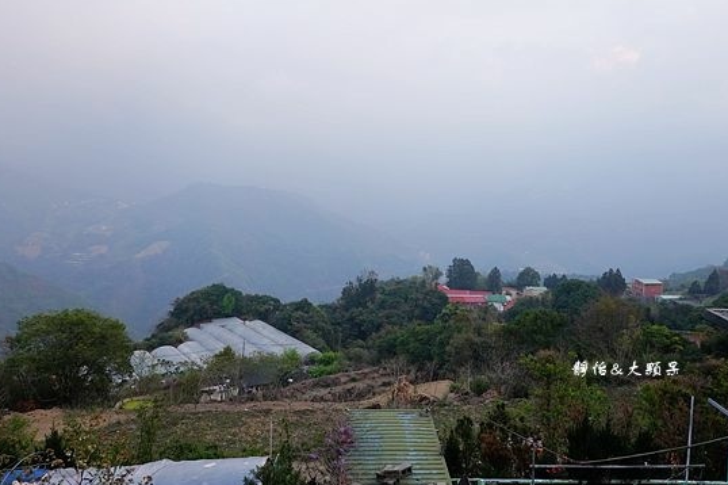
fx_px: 586
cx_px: 380
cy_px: 200
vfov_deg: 44.7
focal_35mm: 29
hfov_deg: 63.7
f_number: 2.8
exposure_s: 1/125
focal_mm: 9
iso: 125
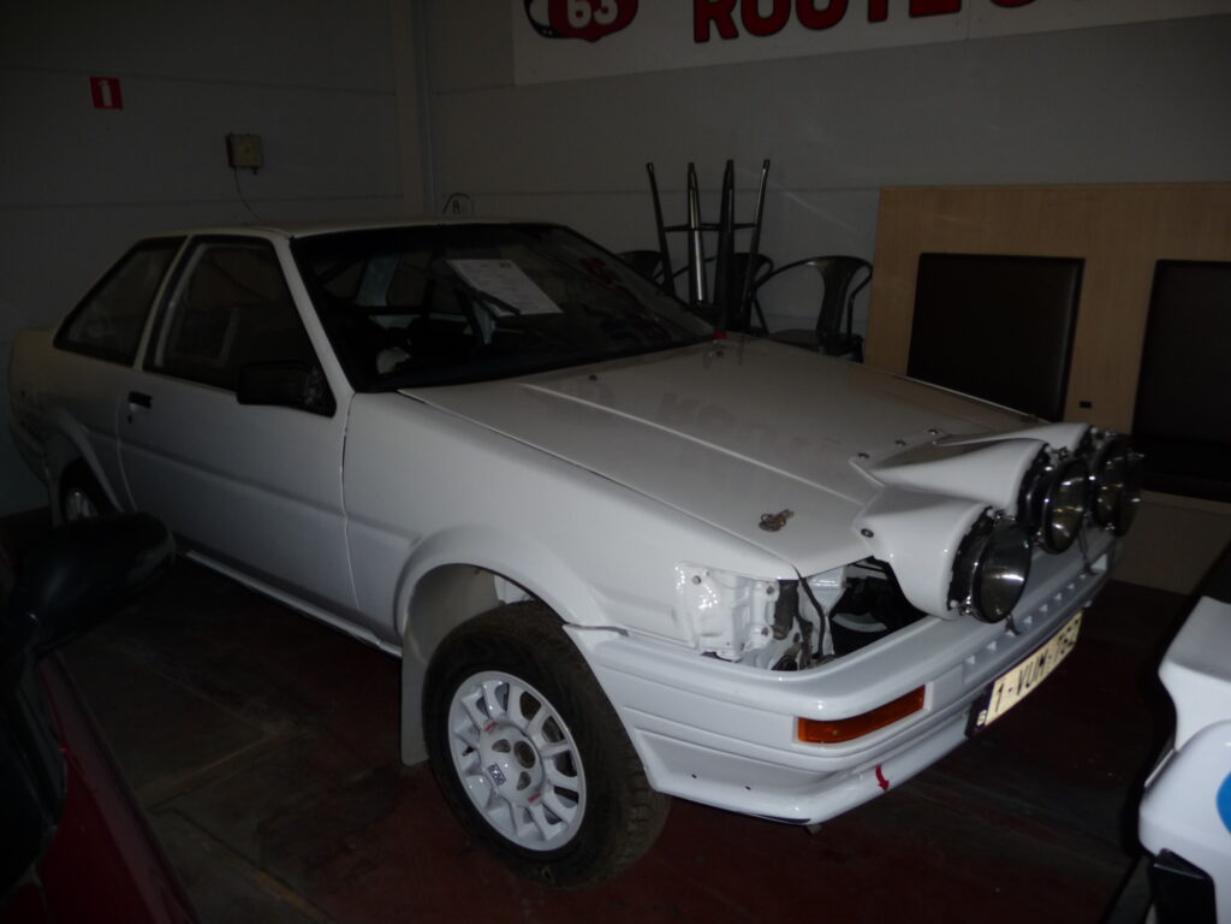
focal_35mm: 28
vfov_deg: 49.7
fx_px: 996
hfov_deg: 63.4
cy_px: 462
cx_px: 616
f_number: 3.3
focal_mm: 4.7
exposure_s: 1/30
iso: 100
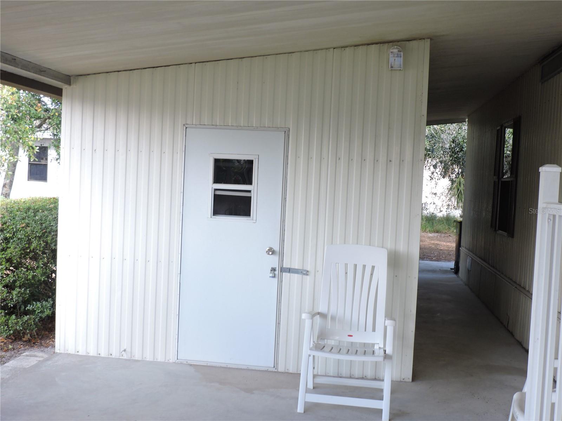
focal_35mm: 40
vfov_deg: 36.0
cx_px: 281
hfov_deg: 46.8
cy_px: 210
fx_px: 649
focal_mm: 7.1
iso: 100
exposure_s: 1/50
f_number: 3.3
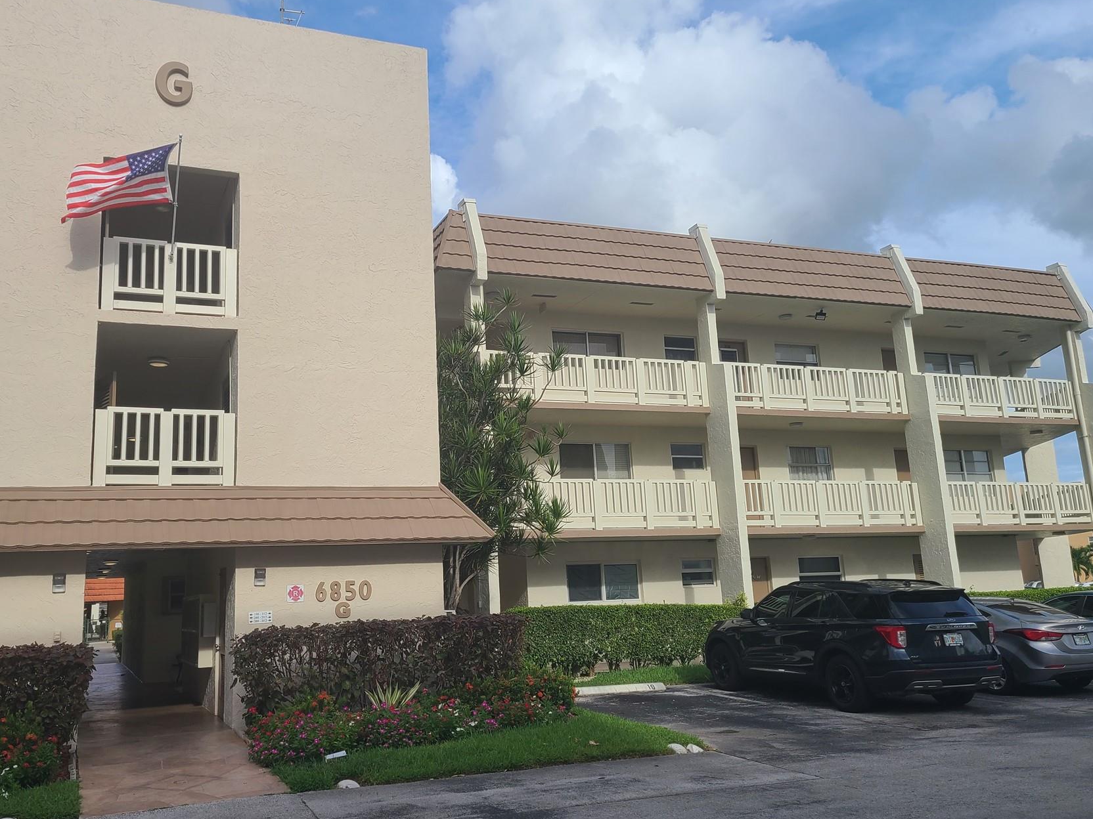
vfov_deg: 44.1
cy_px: 381
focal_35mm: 32
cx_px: 504
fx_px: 1010
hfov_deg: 56.8
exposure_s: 1/1775
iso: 40
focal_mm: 5.4
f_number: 1.8
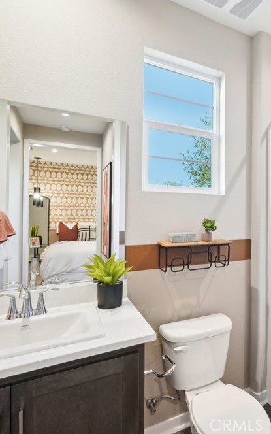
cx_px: 234
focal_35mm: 22
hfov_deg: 50.0
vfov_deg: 79.6
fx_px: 260
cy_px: 212
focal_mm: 14
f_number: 8
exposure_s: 1/15
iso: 400
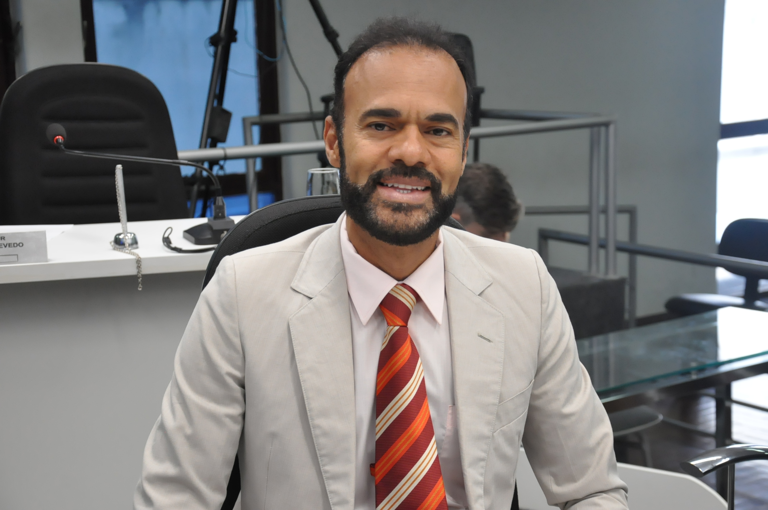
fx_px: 1598
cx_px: 384
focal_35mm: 75
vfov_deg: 18.1
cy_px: 255
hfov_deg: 27.0
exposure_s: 1/125
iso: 2000
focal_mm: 50
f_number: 5.6
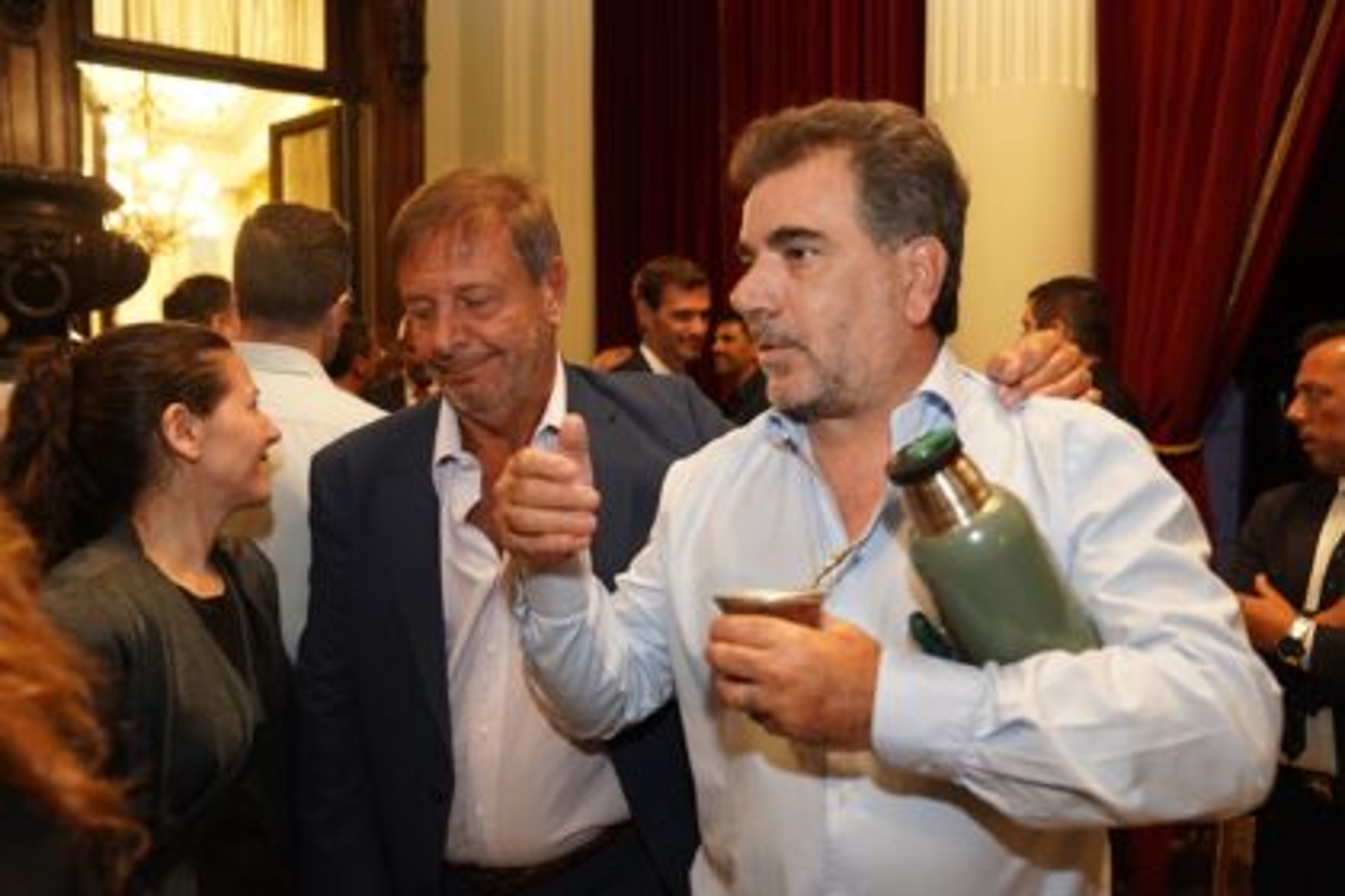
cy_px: 448
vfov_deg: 53.1
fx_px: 897
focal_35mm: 24
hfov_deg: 73.7
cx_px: 672
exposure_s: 1/160
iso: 4000
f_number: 2.8
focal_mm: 24
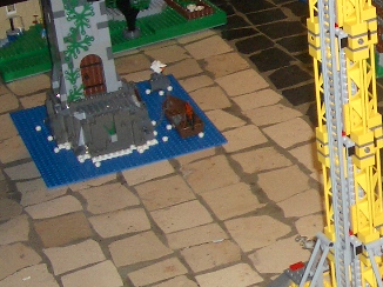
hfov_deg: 16.8
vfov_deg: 13.4
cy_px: 136
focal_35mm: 110
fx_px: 1216
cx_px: 513
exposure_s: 1/60
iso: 100
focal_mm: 5.8
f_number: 2.6
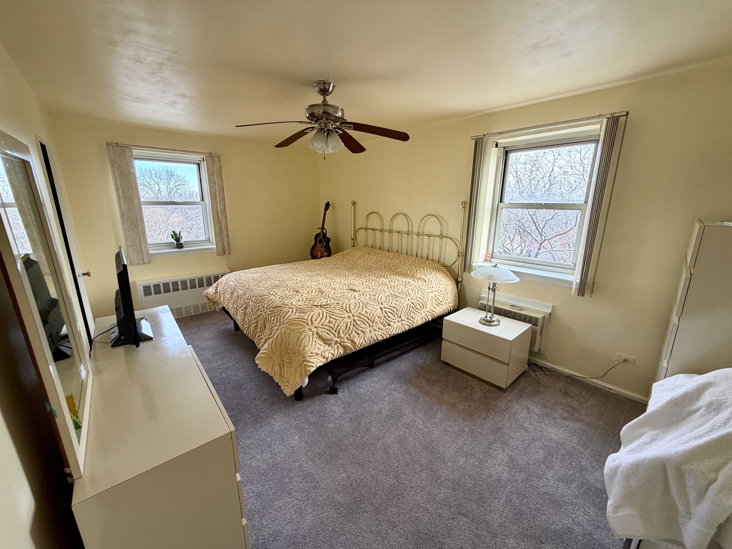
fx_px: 296
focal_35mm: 14
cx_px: 366
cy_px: 274
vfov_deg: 85.7
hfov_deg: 102.1
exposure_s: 1/121
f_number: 2.2
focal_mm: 2.22
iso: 160
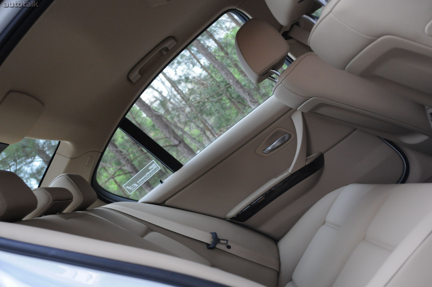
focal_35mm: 52
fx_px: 629
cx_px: 216
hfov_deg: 37.9
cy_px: 144
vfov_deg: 25.7
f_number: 5
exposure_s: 1/200
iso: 1000
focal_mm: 35
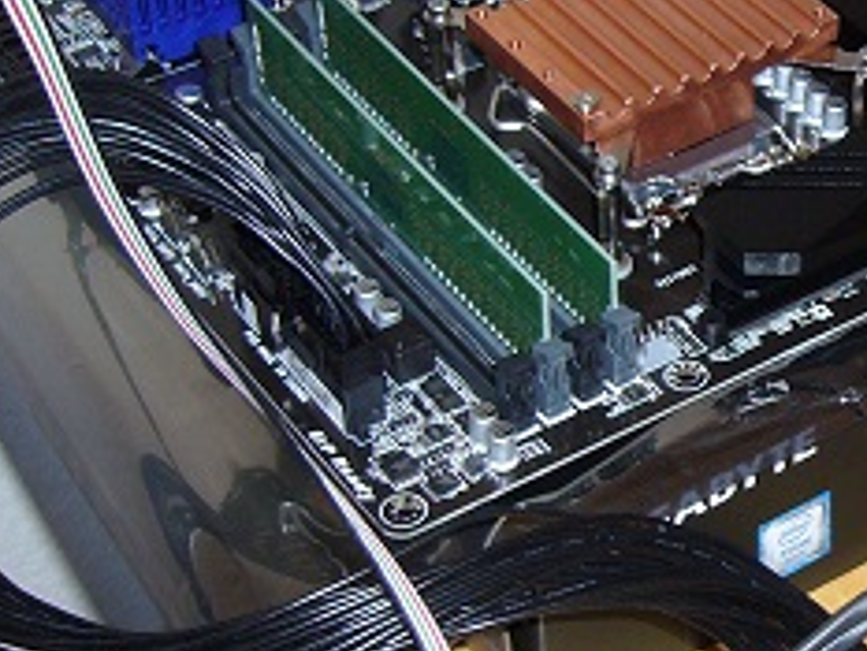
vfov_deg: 15.4
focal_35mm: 96
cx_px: 1016
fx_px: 2406
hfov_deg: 19.4
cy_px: 223
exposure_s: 1/30
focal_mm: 5.8
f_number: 2.8
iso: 100
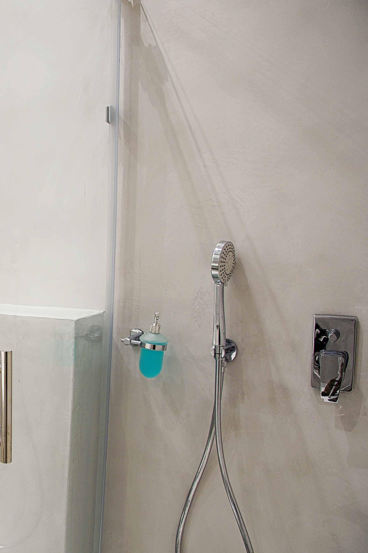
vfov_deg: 51.9
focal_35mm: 37
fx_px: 567
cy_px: 277
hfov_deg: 32.2
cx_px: -24
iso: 500
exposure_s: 1/8
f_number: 9
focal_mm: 24
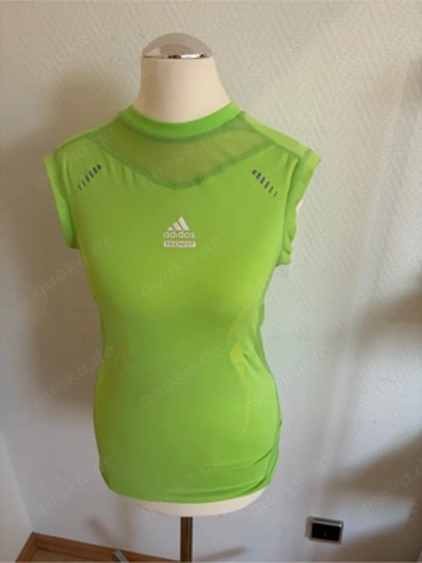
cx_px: 211
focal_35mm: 26
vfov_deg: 67.3
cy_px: 282
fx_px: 423
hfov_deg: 53.1
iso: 125
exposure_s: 1/121
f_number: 1.6
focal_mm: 5.96
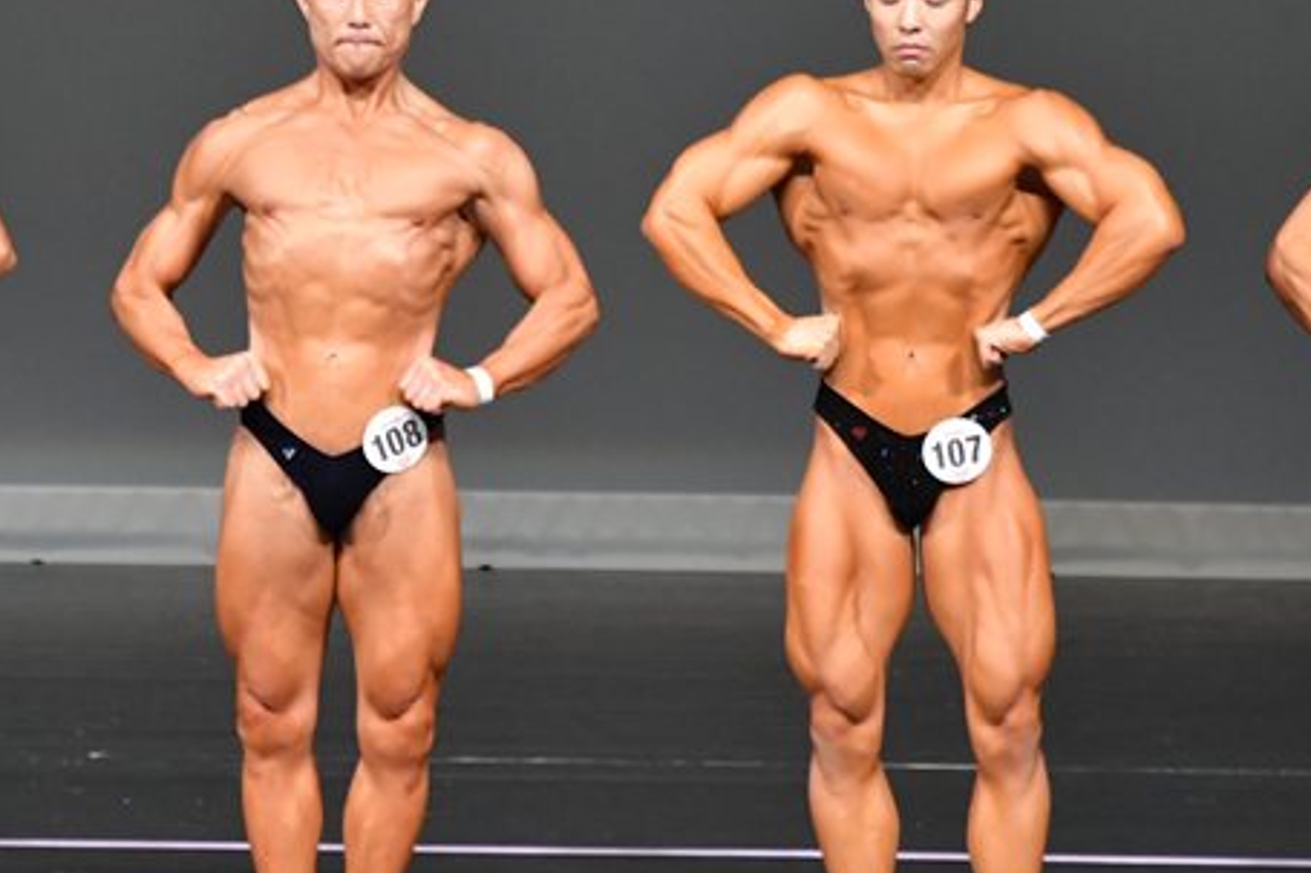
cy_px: 386
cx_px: 465
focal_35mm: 537
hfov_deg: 3.8
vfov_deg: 2.6
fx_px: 19548
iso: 5000
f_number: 5.6
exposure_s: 1/400
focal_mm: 210
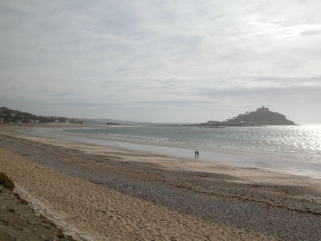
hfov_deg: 52.6
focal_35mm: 35
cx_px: 160
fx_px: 325
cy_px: 120
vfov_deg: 40.7
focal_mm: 8.9
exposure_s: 1/635
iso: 100
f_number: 8
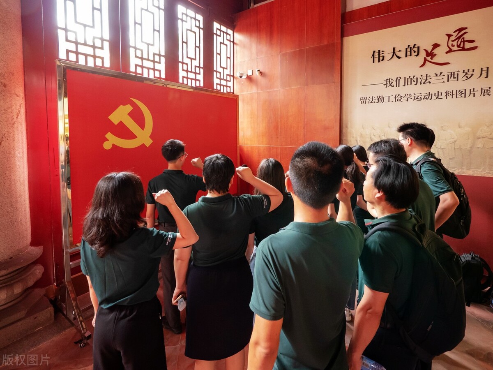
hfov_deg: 102.1
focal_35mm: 14
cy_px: 185
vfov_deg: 85.7
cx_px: 246
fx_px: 199
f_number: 4
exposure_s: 1/25
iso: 1600
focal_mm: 7
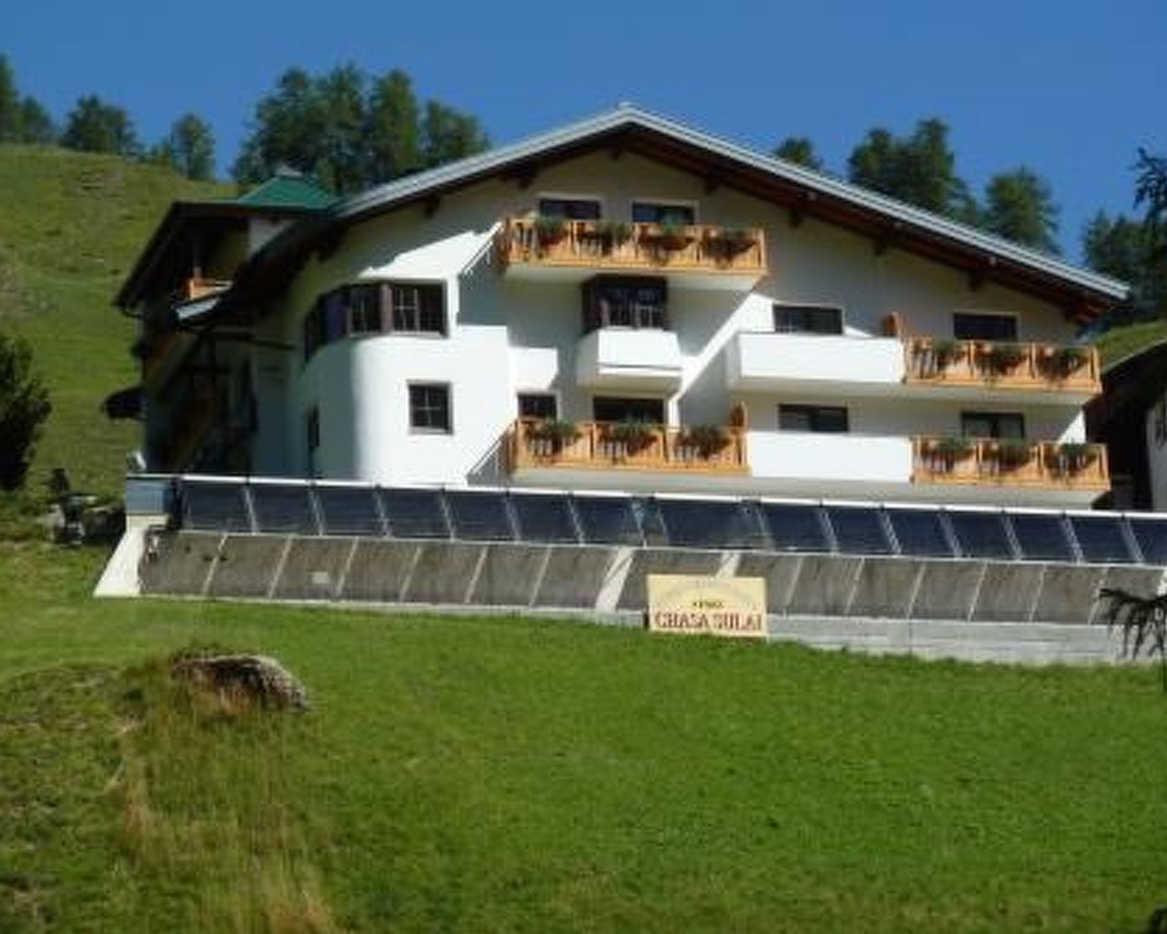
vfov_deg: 10.0
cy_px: 469
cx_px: 618
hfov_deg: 12.5
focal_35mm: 154
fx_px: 5320
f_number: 4.5
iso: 80
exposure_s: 1/400
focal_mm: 24.1
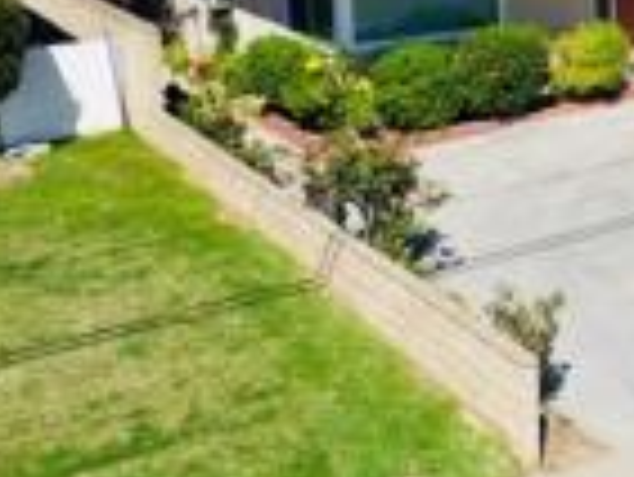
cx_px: 728
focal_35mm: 68
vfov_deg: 21.0
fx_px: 1246
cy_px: 9
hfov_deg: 26.0
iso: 100
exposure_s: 1/3200
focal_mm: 6.72
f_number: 1.7
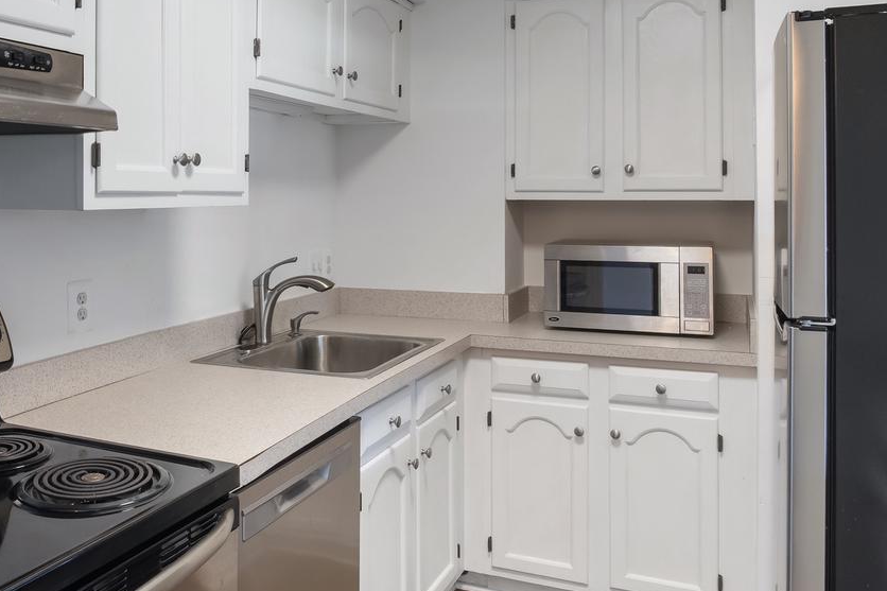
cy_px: 208
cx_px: 335
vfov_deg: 41.9
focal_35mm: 31
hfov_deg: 59.6
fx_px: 764
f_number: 9
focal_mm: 12
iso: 200
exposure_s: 1/4
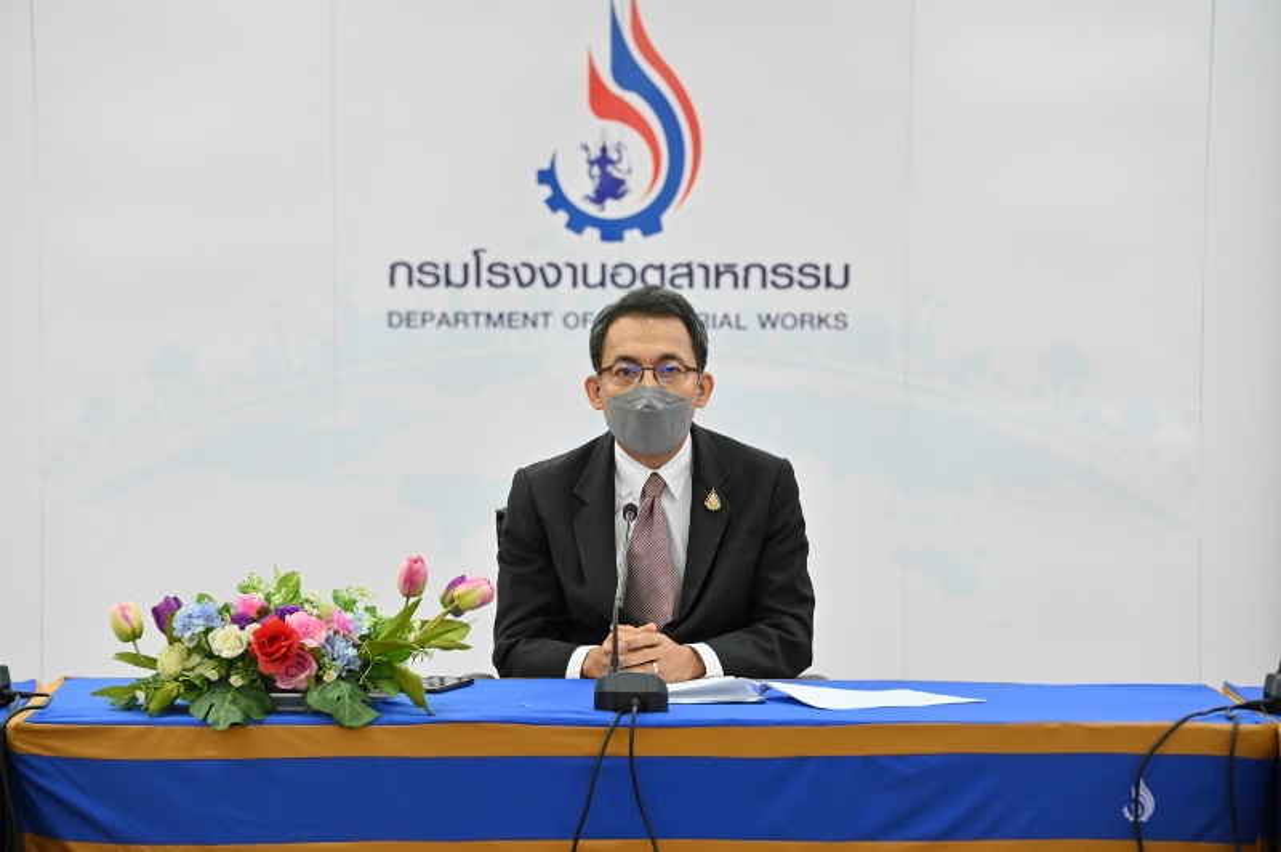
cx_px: 640
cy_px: 426
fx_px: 5155
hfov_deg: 14.2
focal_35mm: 145
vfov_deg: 9.4
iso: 4000
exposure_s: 1/50
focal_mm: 145
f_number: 5.6
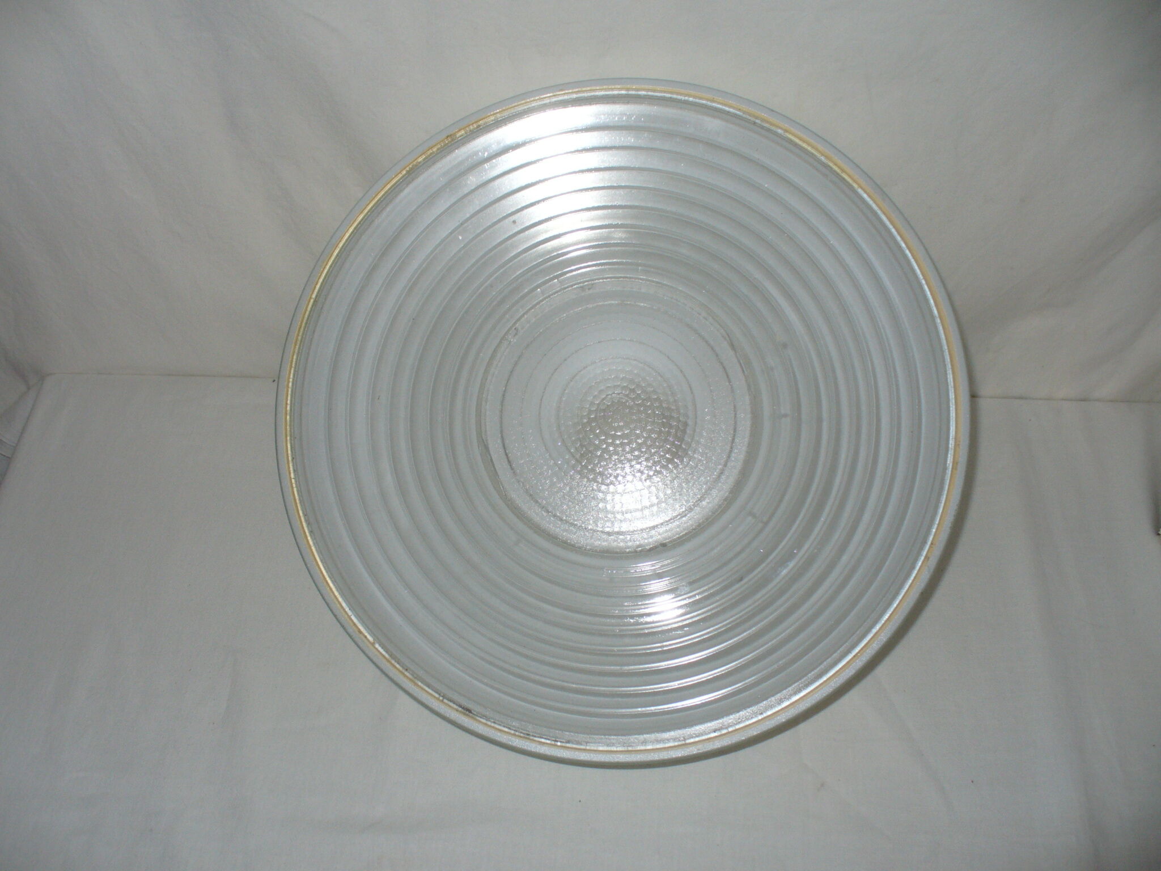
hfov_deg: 50.1
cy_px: 436
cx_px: 580
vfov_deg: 38.7
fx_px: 1241
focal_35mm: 37
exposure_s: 1/30
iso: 100
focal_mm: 6.1
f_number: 2.8
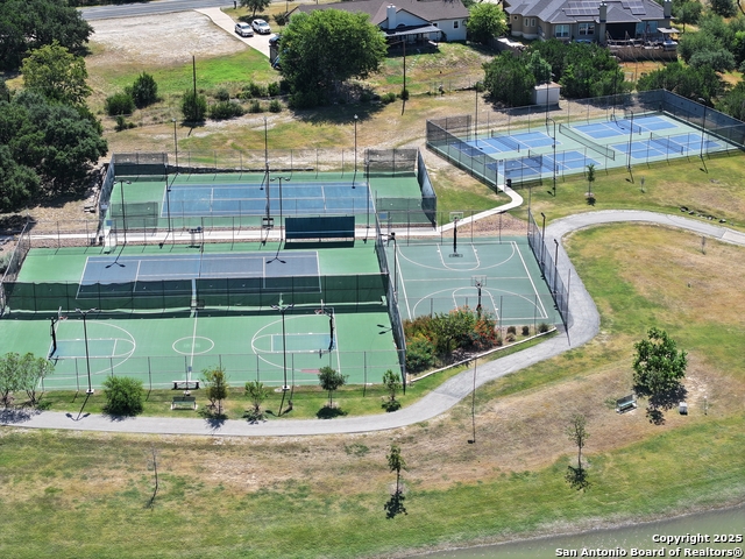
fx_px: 1507
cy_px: 280
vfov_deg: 21.0
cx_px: 372
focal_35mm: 70
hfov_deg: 27.8
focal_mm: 19.35
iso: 100
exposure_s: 1/640
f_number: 2.8
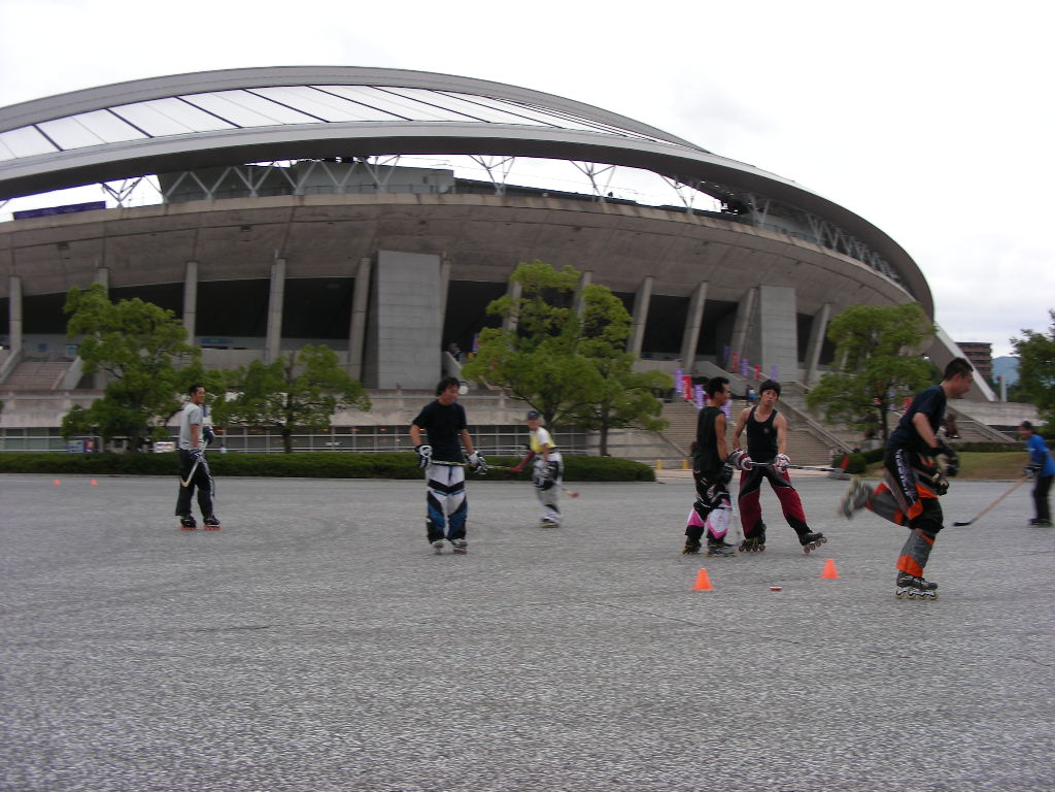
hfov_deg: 49.0
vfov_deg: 37.7
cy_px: 396
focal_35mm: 38
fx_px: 1158
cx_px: 528
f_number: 3.5
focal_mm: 6.3
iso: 50
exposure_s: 1/92.3
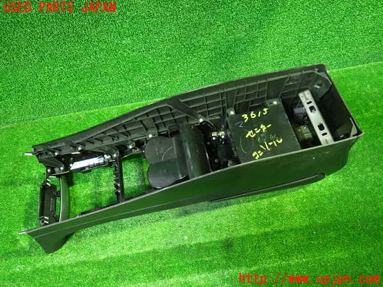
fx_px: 277
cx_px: 192
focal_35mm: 25
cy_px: 144
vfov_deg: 54.9
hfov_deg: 69.4
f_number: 2
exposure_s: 1/25
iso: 800
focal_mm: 4.5
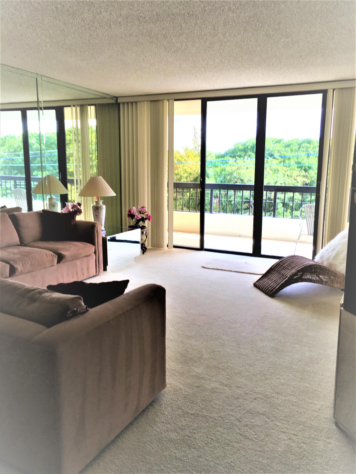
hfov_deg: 48.2
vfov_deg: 61.7
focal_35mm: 29
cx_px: 178
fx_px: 398
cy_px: 237
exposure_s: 1/120
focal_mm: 4.15
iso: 25
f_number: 2.2
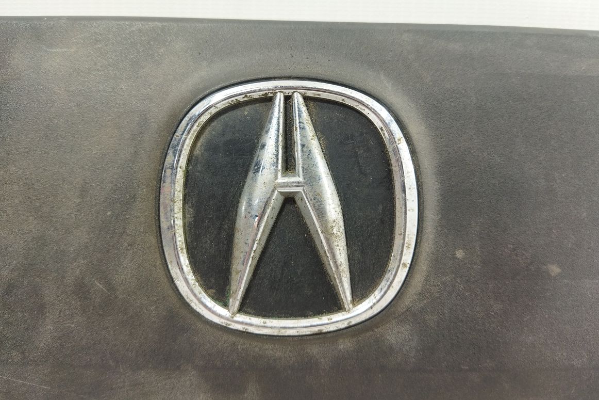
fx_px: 483
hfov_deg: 63.7
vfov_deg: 44.9
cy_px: 179
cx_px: 301
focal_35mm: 29
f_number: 1.79
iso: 118
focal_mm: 4.71
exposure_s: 1/50
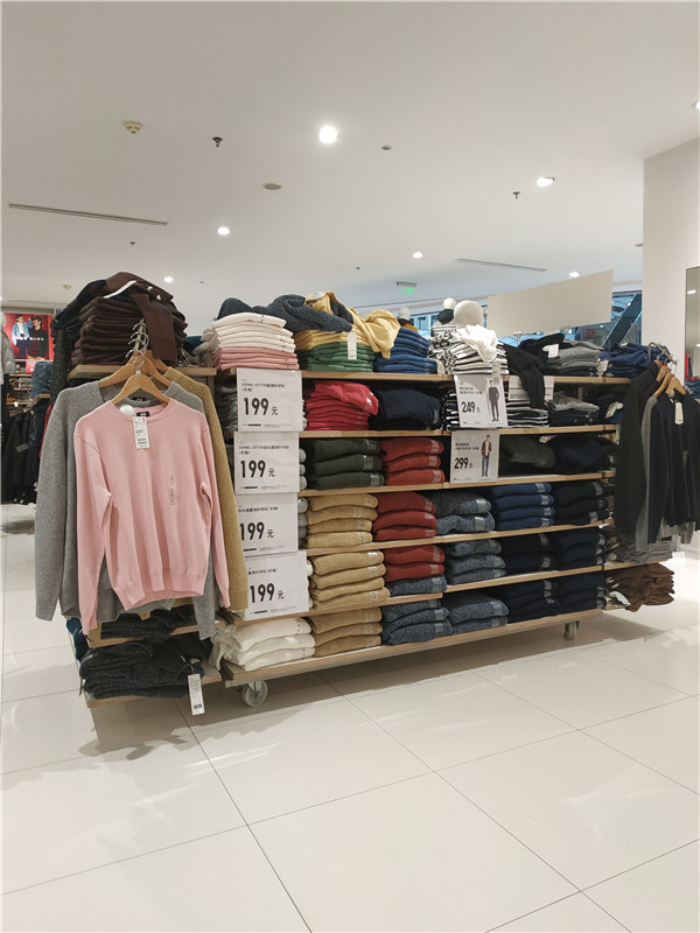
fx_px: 647
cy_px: 466
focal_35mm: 24
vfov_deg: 71.6
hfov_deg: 56.8
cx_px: 350
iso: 125
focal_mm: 3.94
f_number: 1.9
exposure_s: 1/50
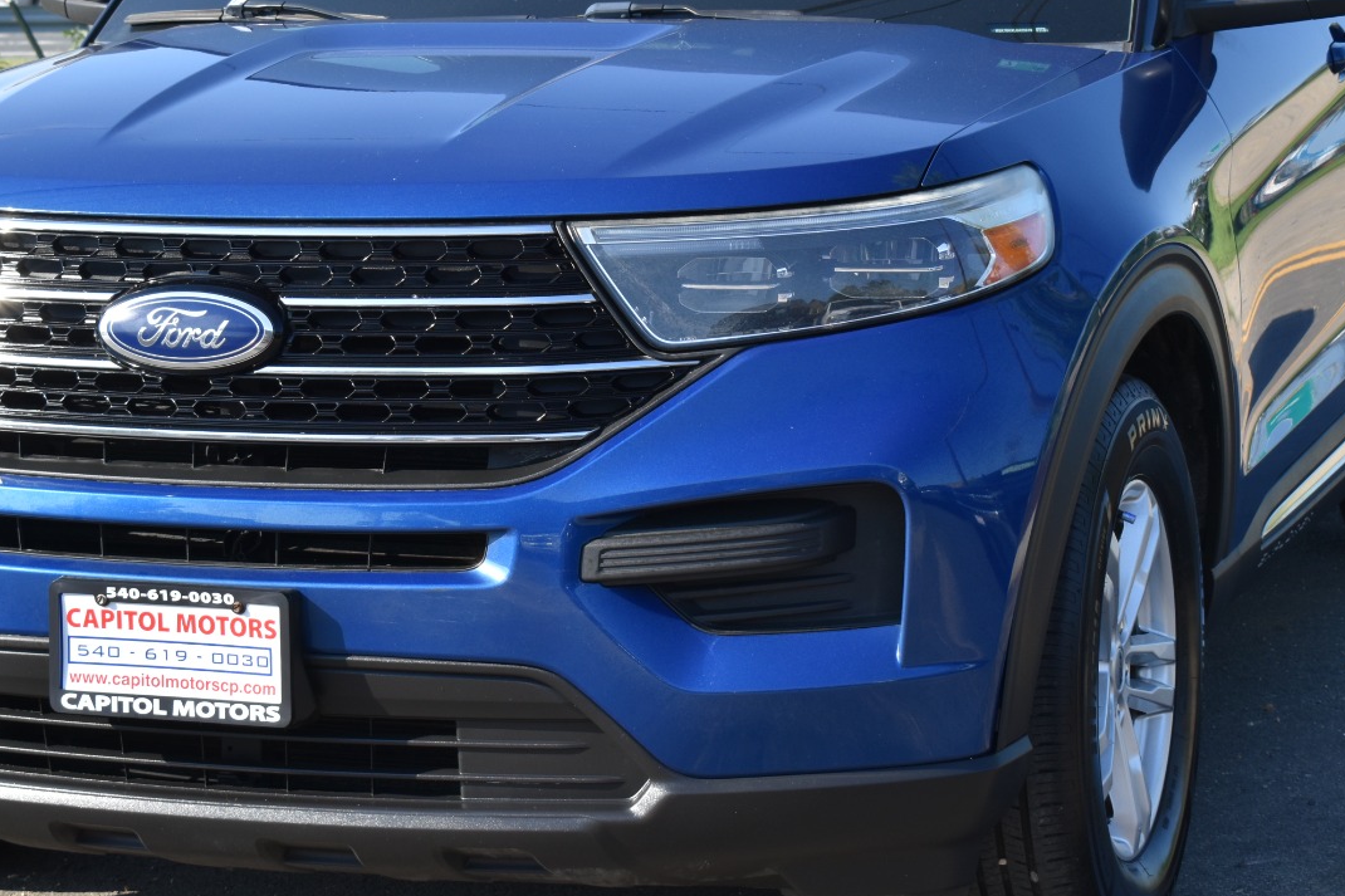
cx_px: 568
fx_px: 4071
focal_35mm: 109
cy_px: 327
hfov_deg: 18.7
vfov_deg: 12.6
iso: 200
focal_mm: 48
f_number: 8
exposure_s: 1/250
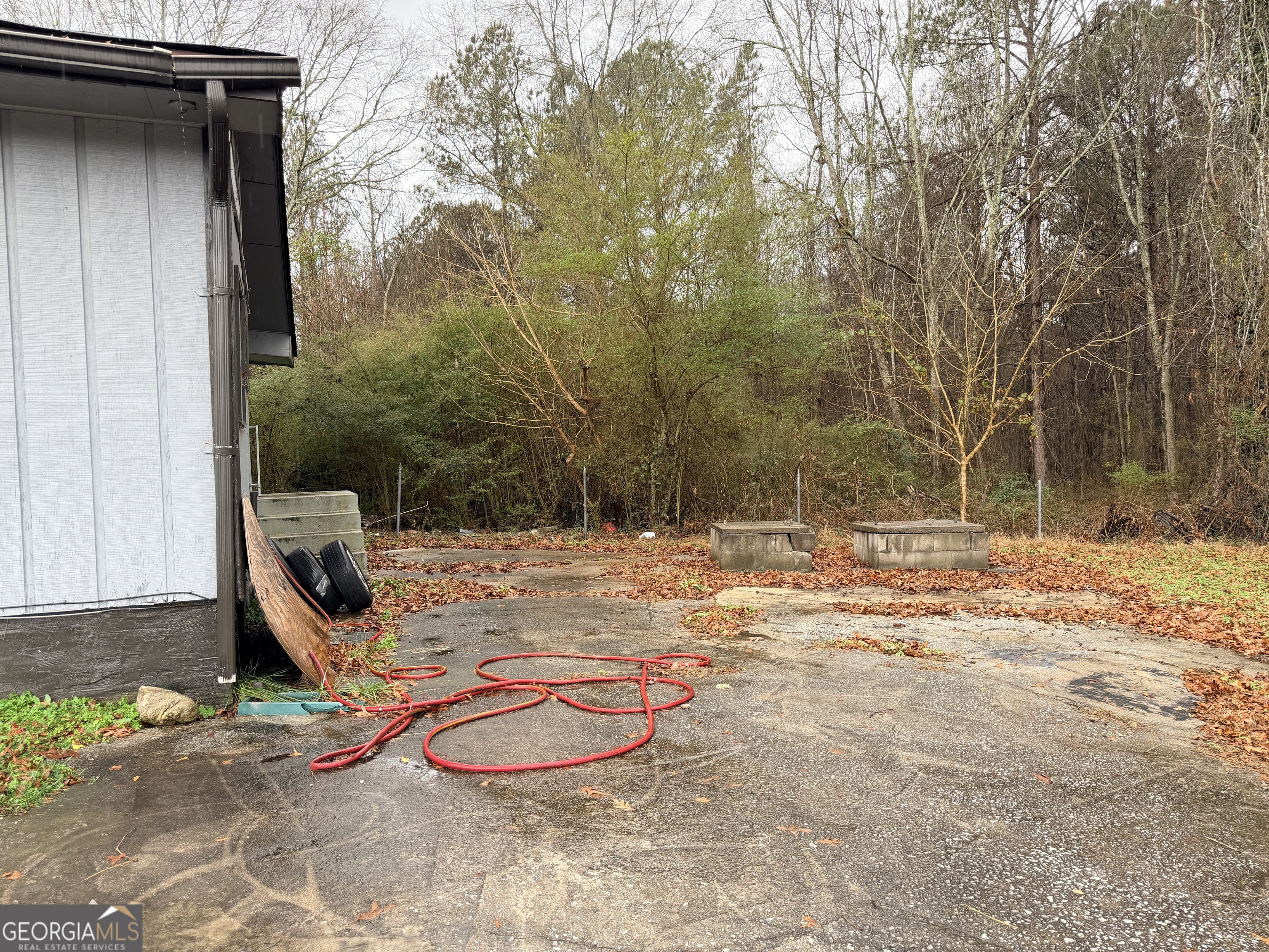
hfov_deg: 71.6
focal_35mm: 24
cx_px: 634
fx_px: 880
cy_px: 476
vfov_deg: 56.8
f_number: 1.78
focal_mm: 6.76
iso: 80
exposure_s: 1/162
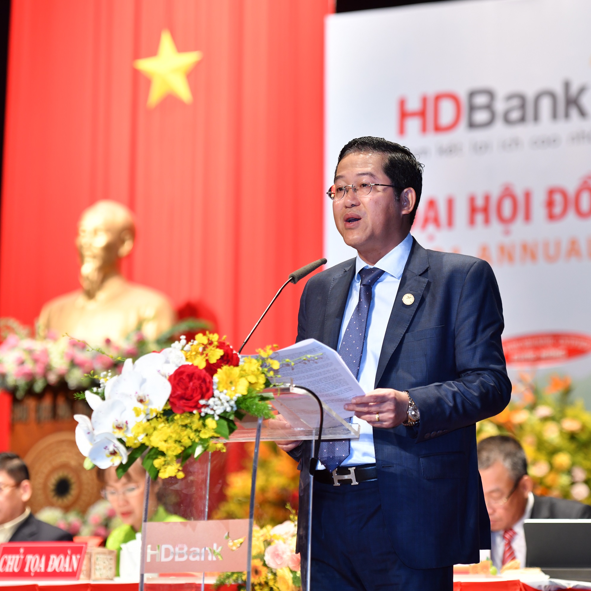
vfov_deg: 12.4
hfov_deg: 12.4
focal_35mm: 141
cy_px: 296
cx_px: 267
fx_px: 2724
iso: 1000
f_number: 3.5
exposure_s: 1/125
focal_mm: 110
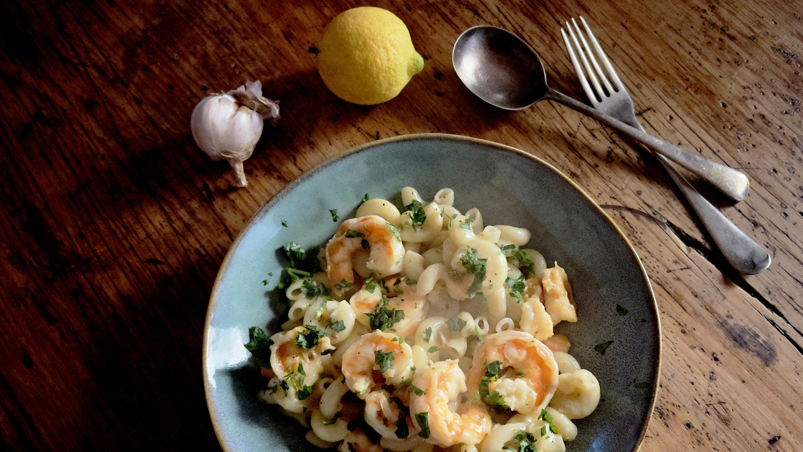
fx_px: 639
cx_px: 412
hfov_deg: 64.3
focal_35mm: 30
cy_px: 296
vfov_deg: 38.6
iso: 1000
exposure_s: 1/5
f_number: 1.5
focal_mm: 5.7
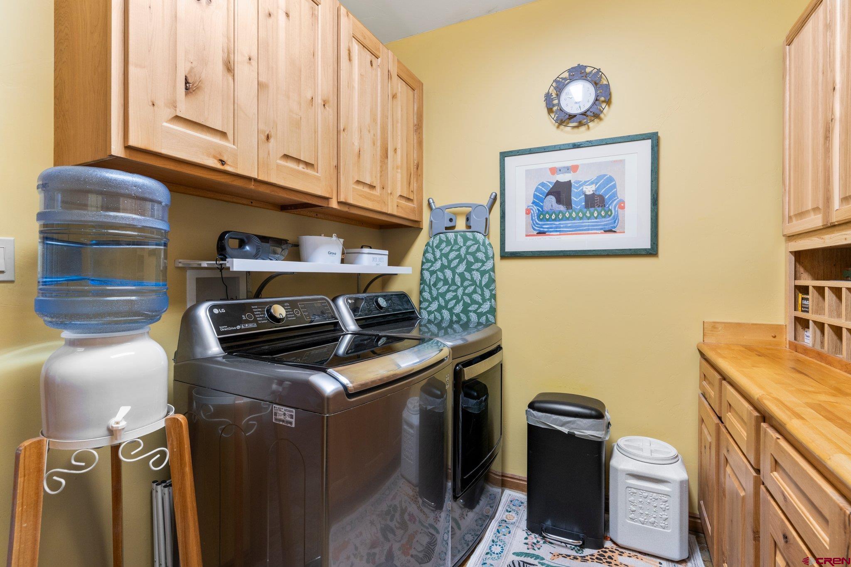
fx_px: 402
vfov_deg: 70.4
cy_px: 284
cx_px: 426
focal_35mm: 17
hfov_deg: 93.3
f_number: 8
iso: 400
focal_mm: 17
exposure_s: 1/6
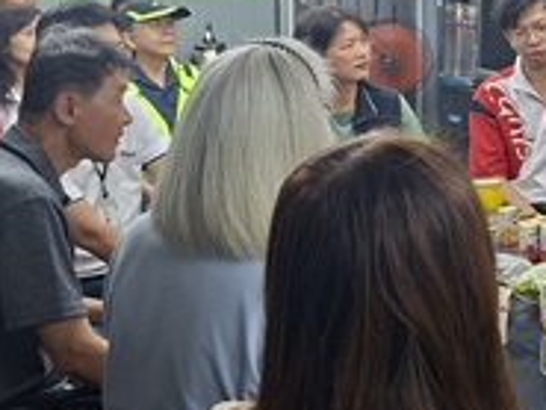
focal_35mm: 68
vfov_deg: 21.3
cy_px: 68
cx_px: 519
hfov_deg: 27.2
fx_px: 1073
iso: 200
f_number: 1.8
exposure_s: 1/60
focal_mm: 5.54
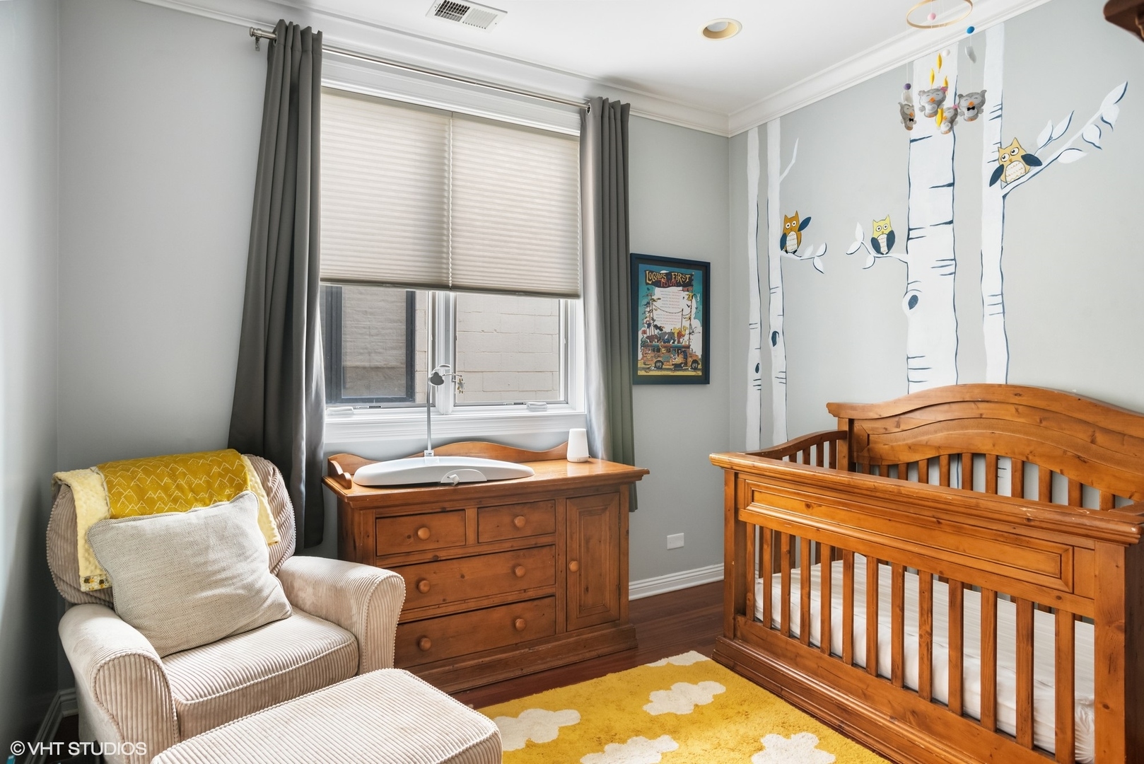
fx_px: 636
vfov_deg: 62.0
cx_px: 572
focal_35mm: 20
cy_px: 382
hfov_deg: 84.0
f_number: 8
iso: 500
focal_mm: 20
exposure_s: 3
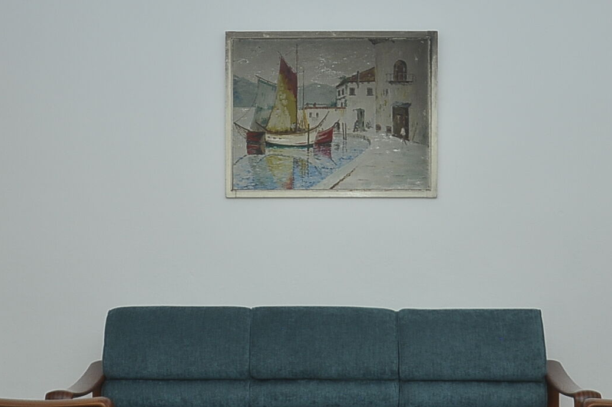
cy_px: 292
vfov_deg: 20.7
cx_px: 337
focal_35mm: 65
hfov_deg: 31.0
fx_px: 1104
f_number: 4
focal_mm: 21
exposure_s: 1/200
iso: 280
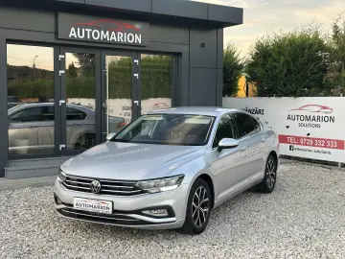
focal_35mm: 48
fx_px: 478
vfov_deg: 30.3
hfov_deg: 39.7
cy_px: 130
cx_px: 172
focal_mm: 6.86
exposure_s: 1/121
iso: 64
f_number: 1.78
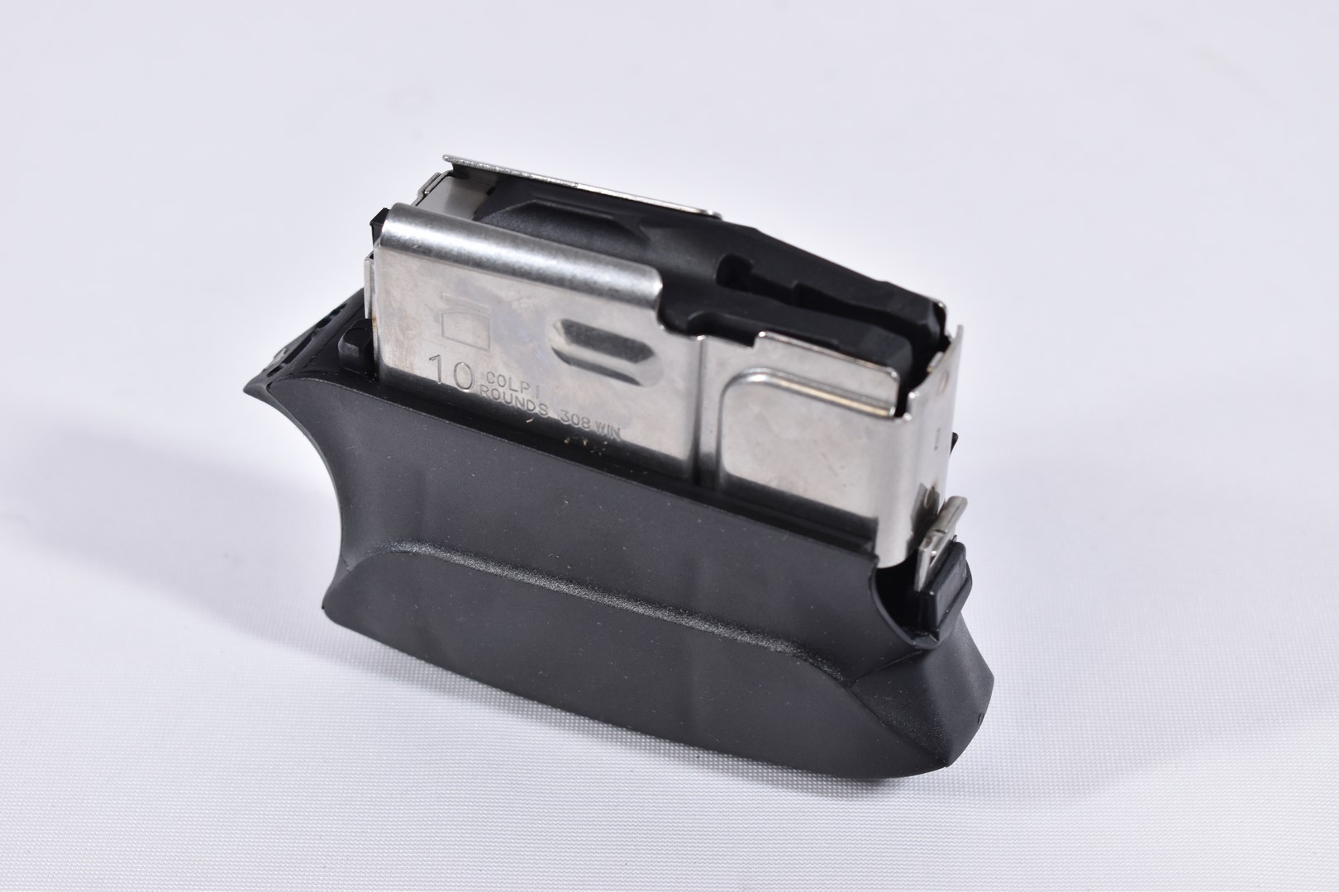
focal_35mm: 82
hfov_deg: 24.6
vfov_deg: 16.6
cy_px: 446
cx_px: 670
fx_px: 3068
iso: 640
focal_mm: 55
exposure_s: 1/40
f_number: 5.6
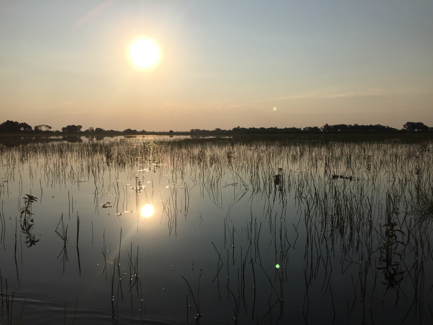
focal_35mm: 29
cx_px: 216
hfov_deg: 61.7
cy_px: 162
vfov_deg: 48.2
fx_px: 363
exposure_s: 1/5650
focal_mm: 4.15
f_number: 2.2
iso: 32
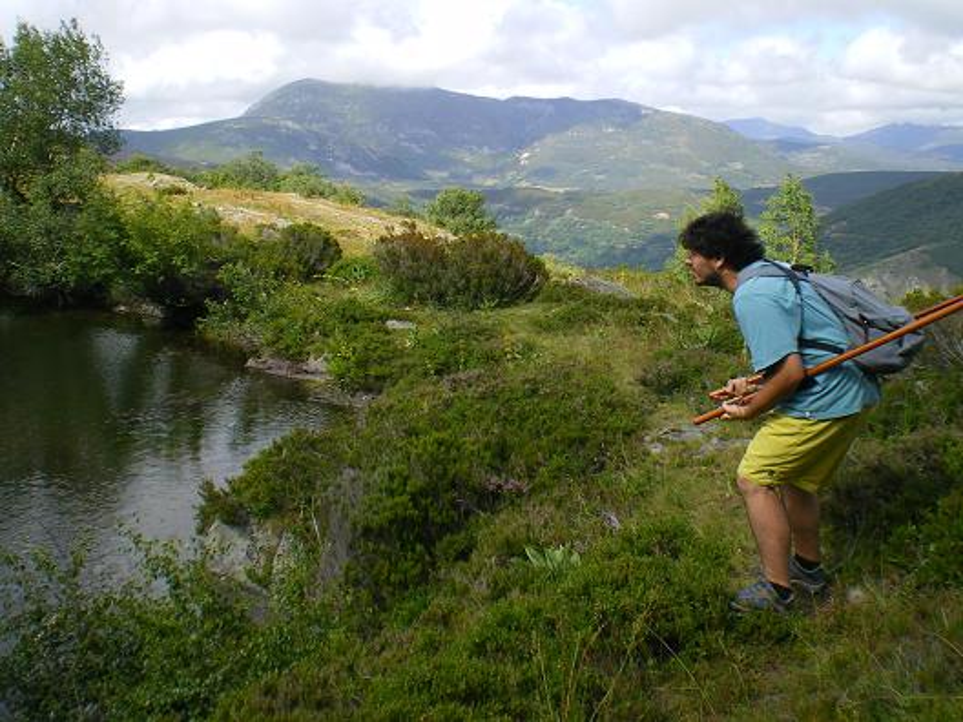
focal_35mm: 38
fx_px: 1057
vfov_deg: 37.7
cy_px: 361
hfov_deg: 49.0
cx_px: 482
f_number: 4.6
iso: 64
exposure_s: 1/200
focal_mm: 6.3
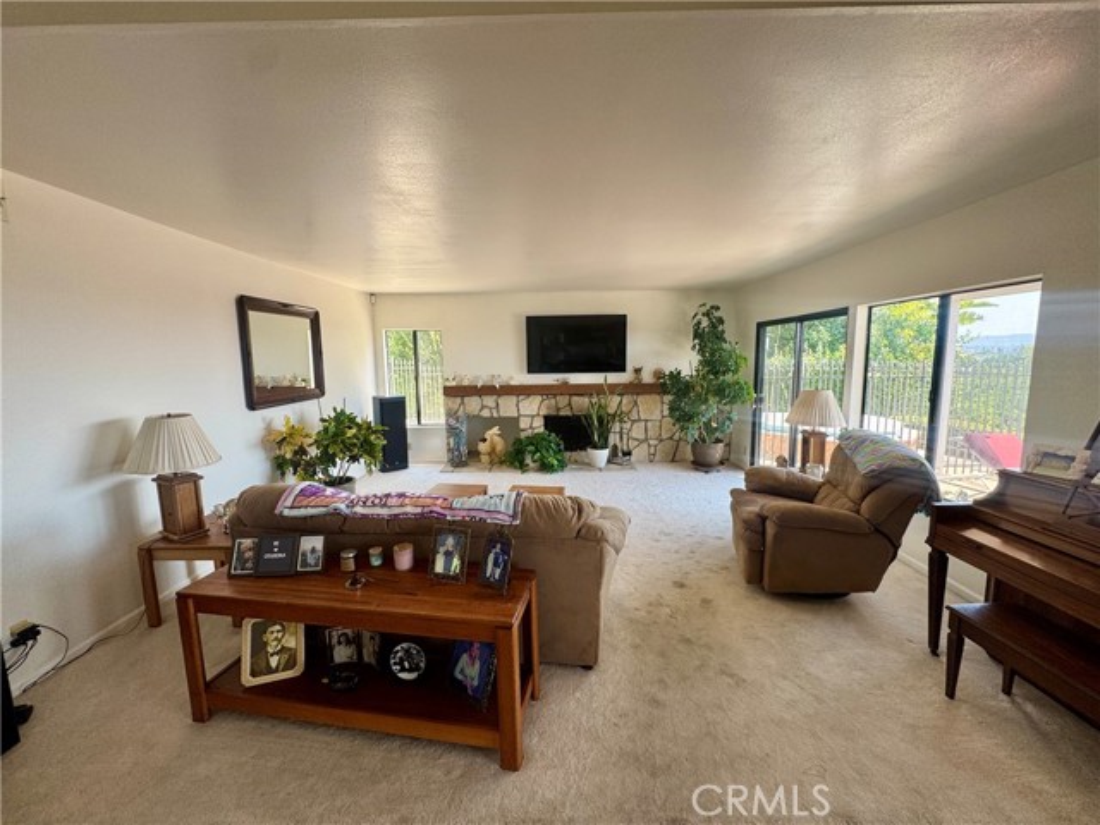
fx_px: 445
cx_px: 550
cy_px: 412
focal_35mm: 14
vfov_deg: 85.7
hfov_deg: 102.1
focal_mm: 2.22
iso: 80
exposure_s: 1/99
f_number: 2.2
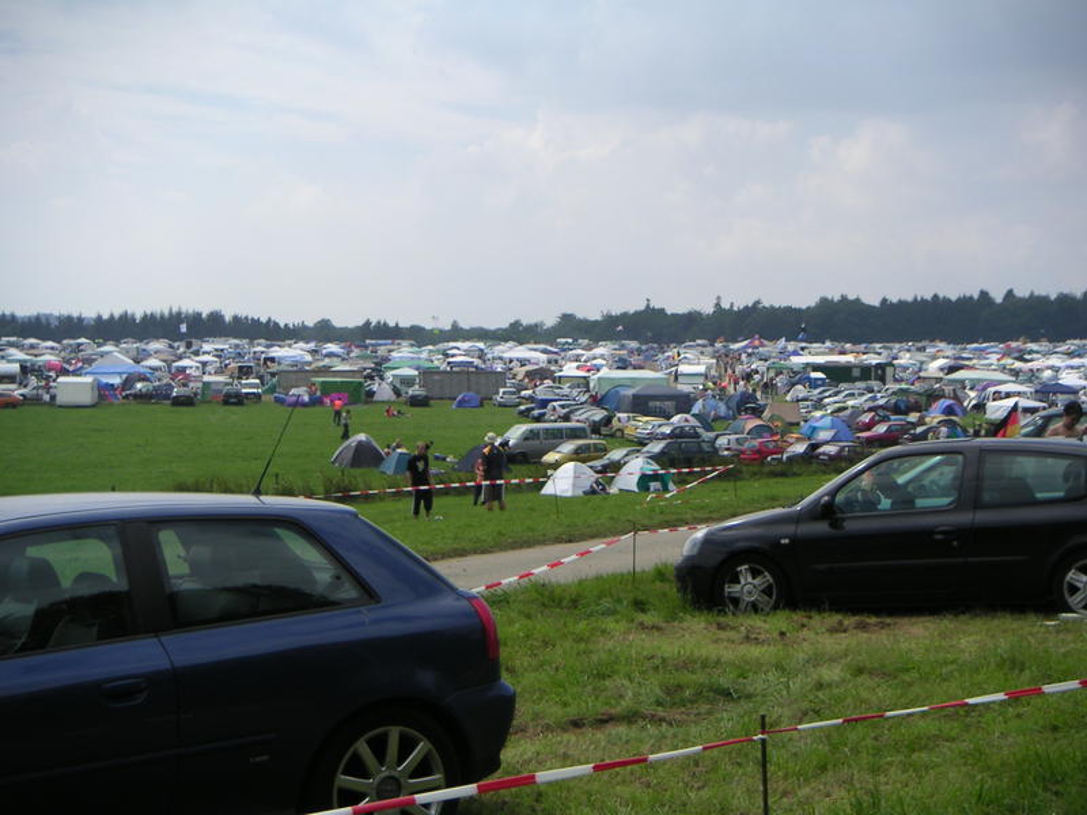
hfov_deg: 31.7
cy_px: 408
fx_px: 1916
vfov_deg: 24.0
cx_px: 544
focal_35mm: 61
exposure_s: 1/180
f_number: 6.7
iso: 50
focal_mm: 9.4
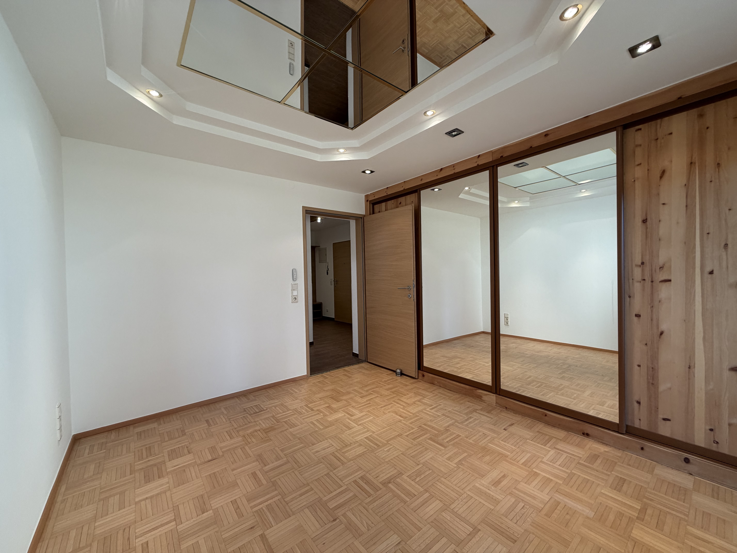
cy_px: 276
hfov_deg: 102.1
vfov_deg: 85.7
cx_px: 368
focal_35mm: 14
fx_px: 298
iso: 125
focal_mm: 2.22
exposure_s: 1/100
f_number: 2.2
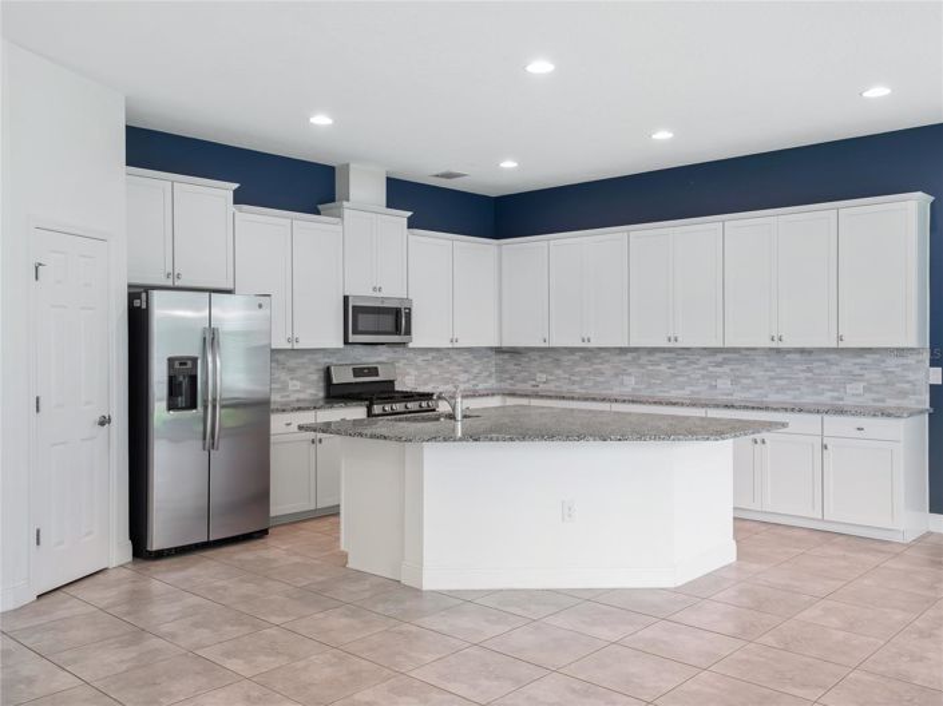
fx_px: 817
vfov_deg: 46.8
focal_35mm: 30
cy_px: 353
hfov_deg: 60.0
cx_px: 472
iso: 3200
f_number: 5.6
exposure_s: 1/50
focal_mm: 15
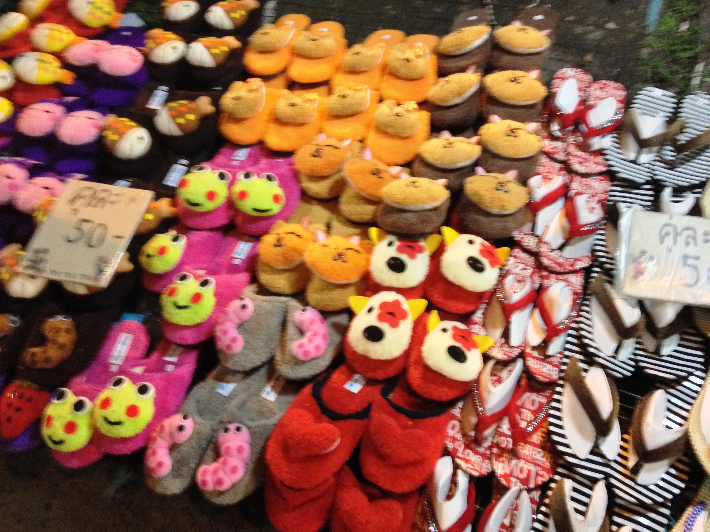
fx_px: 718
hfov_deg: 52.6
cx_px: 355
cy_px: 266
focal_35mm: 35
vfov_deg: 40.7
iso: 400
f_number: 2.4
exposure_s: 1/20
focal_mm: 4.28
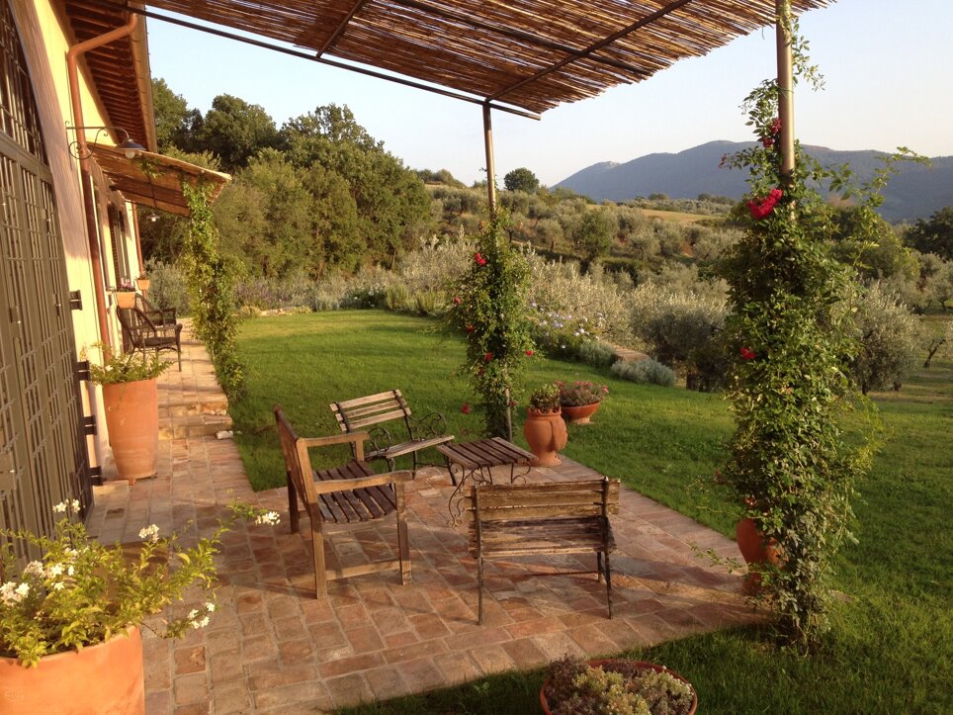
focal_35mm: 35
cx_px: 476
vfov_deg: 40.7
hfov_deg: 52.6
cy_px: 358
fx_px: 964
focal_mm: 4.28
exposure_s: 1/343
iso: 50
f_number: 2.4
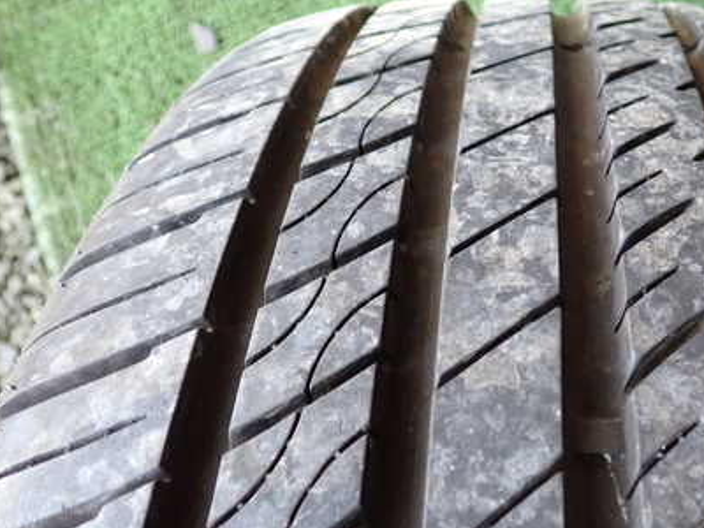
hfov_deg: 41.0
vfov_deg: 32.2
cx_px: 519
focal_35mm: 45
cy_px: 239
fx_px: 915
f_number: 2.3
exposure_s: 1/80
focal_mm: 5.4
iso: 320
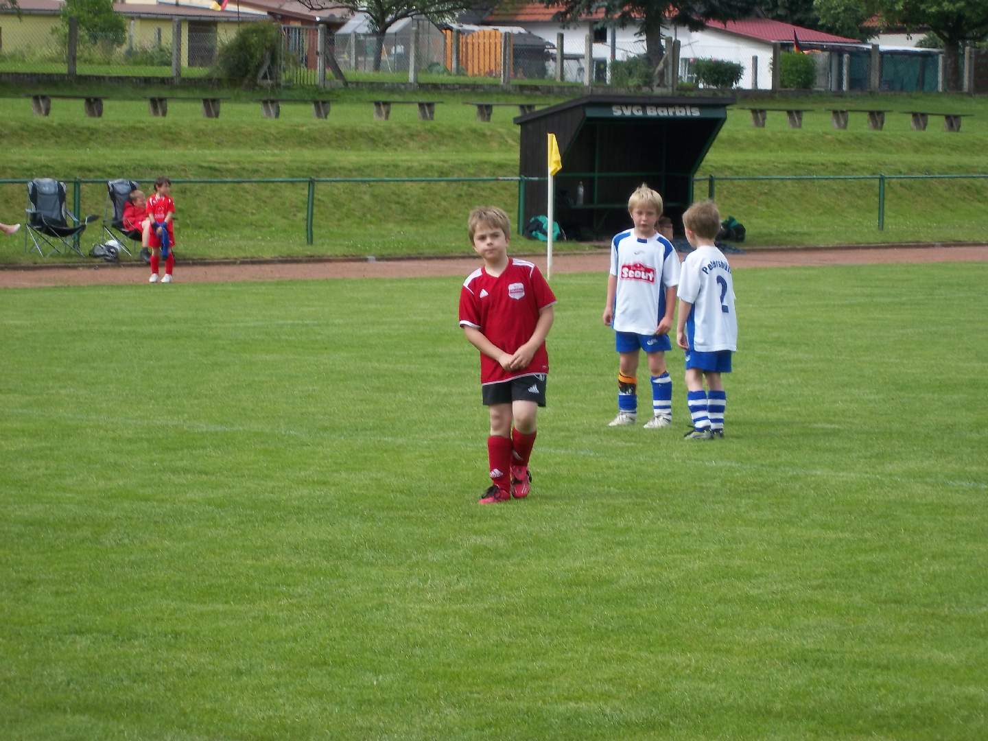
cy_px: 370
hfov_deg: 14.1
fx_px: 3996
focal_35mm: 140
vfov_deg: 10.6
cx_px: 494
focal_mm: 25.3
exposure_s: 1/200
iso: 64
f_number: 5.9
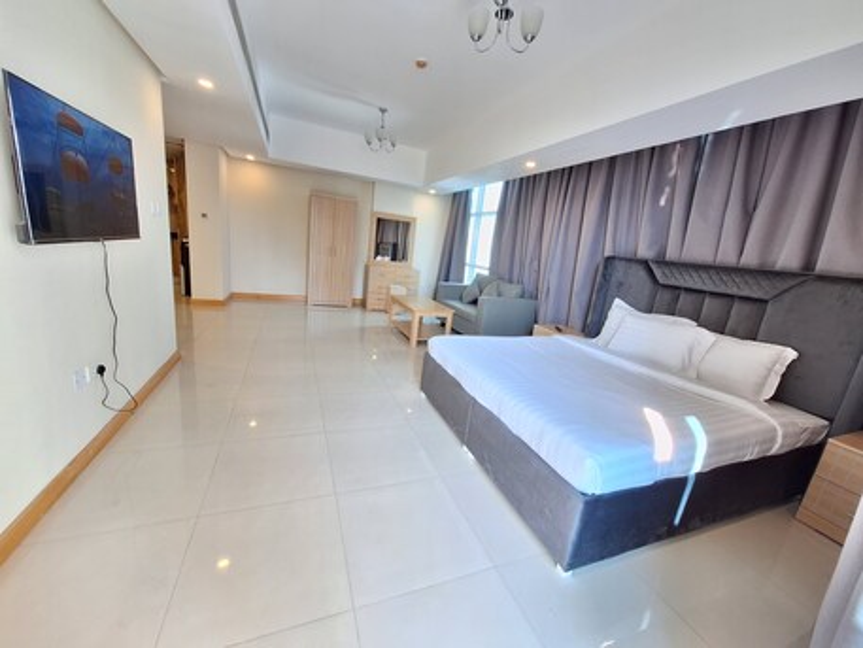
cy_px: 324
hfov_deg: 106.2
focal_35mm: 13
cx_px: 432
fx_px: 324
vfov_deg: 89.9
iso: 80
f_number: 2.2
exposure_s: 1/50
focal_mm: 1.74
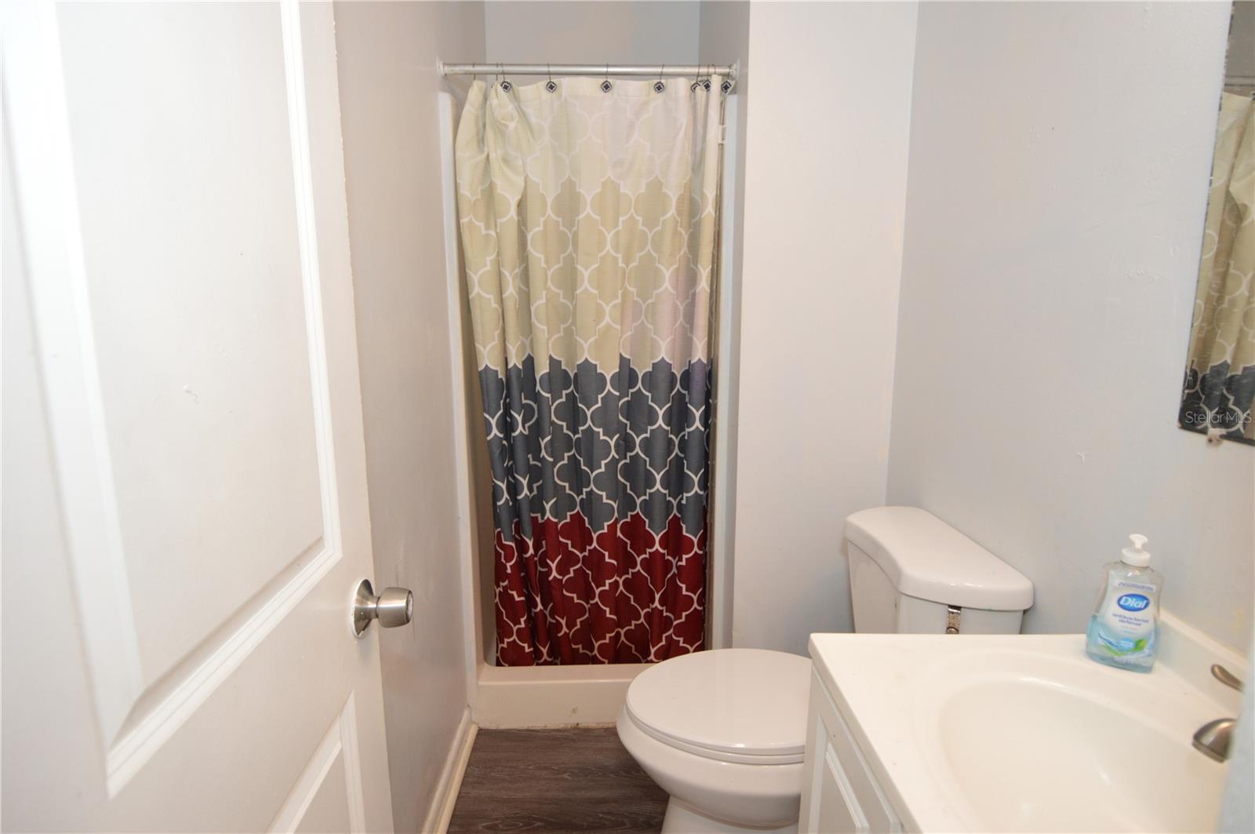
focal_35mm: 18
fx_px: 627
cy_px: 417
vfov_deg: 67.3
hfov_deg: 90.1
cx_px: 628
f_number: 4
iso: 560
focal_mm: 12
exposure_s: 1/60
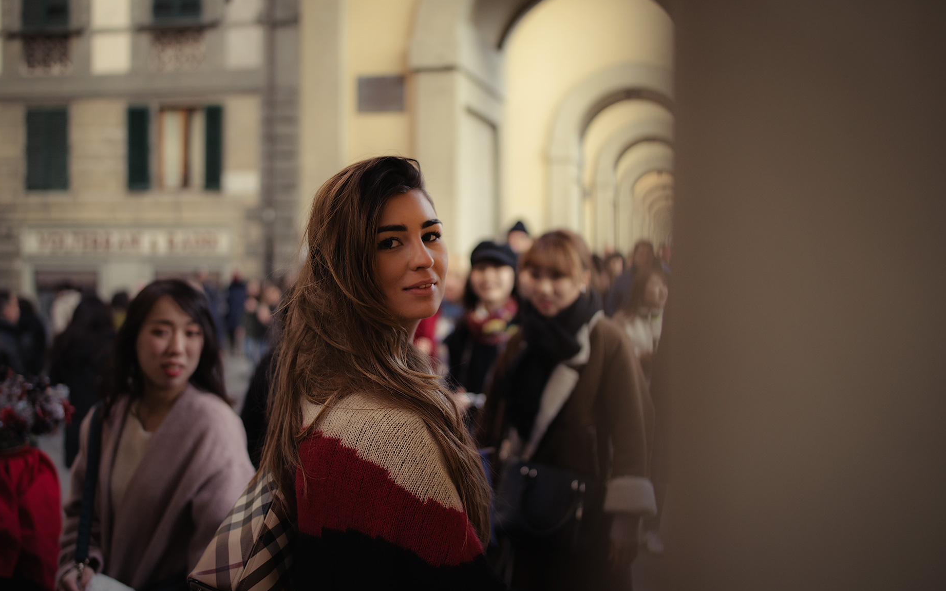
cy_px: 299
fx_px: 799
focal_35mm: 31
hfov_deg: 61.2
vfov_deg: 40.6
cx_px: 450
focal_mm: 28
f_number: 1.4
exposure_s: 1/400
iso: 400
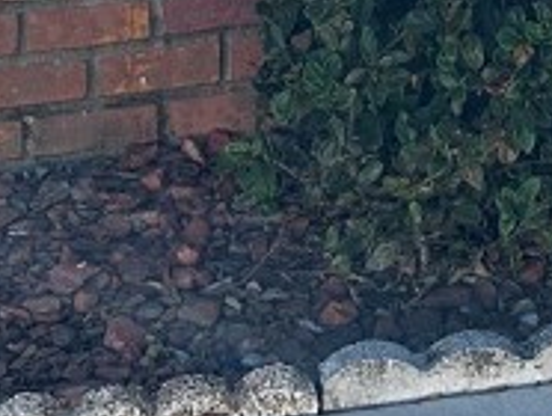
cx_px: 502
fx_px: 2108
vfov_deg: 9.7
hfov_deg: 14.8
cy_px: -639
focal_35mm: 132
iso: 80
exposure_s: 1/2882
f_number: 1.78
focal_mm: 6.86
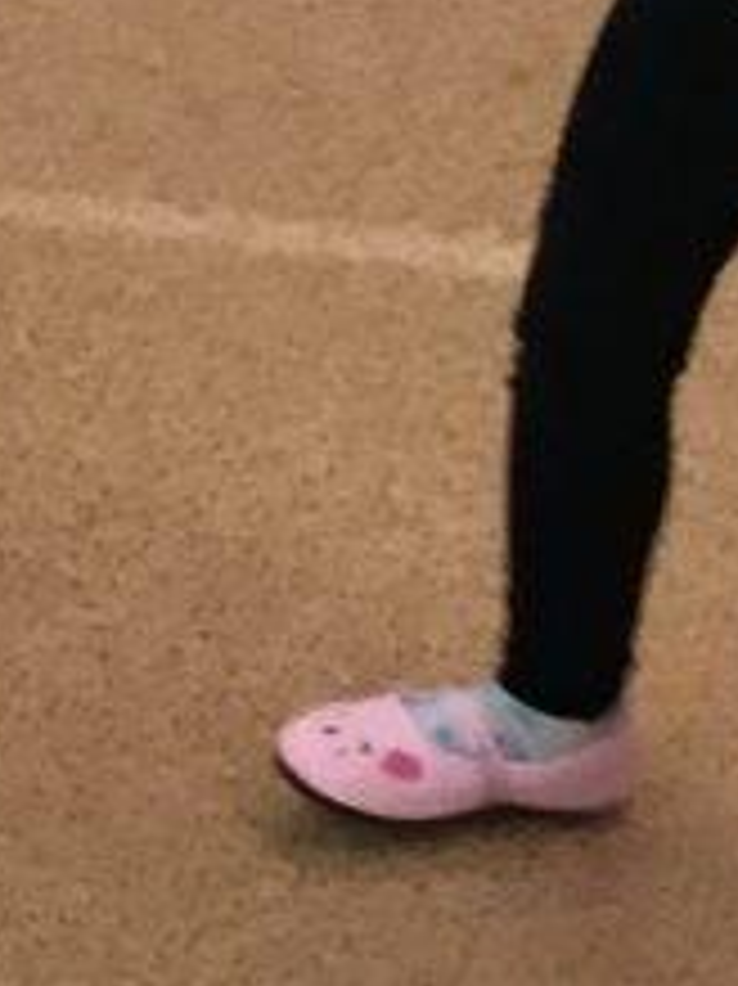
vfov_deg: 8.6
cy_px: -266
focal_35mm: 227
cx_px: -1328
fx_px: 6459
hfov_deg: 6.1
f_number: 2.4
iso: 40
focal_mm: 3.3
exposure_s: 1/33
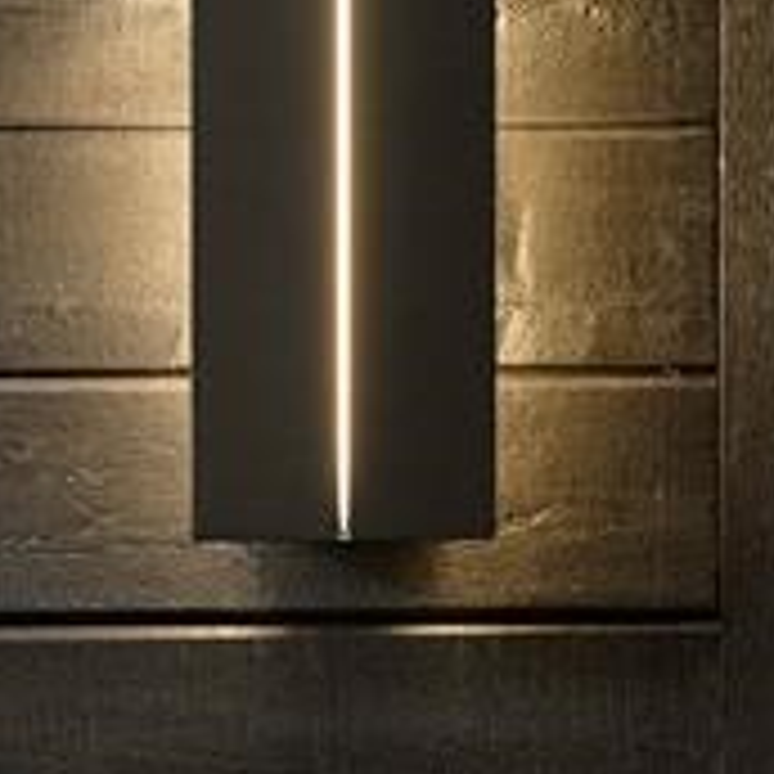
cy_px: -36
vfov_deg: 8.1
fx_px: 5439
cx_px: 414
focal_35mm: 215
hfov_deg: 8.1
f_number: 4.5
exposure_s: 1/4
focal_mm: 45
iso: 800
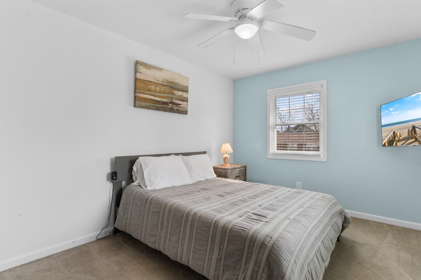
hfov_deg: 93.3
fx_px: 199
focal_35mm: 17
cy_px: 140
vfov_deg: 70.4
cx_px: 210
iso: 100
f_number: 4.8
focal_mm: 11.5
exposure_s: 1/3
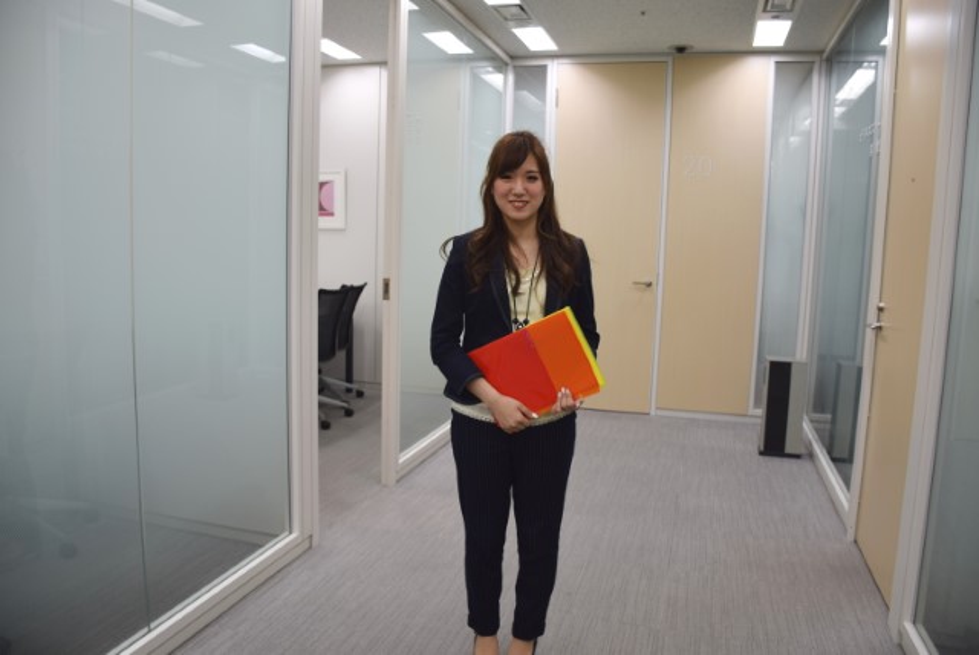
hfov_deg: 67.3
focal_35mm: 27
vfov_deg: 48.0
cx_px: 490
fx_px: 735
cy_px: 328
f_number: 3.5
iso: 100
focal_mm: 18
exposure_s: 1/40
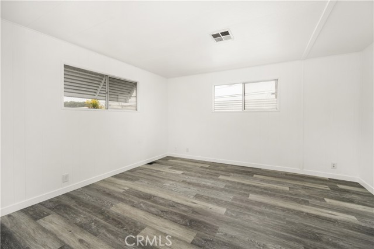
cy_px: 124
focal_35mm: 14
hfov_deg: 104.2
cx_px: 187
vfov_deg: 81.2
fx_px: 145
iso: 100
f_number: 5.6
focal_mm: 14
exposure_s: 1/5
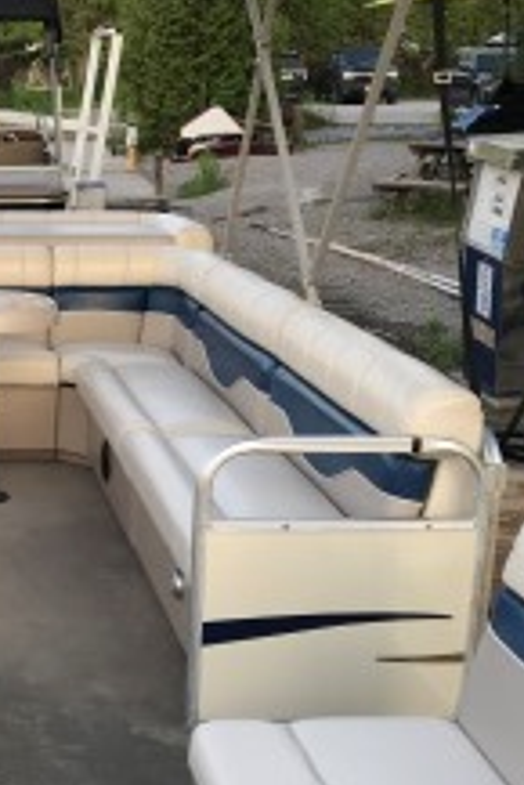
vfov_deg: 33.3
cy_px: 445
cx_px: -18
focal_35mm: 60
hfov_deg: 21.7
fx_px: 1308
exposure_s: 1/60
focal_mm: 3.99
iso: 20
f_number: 1.8
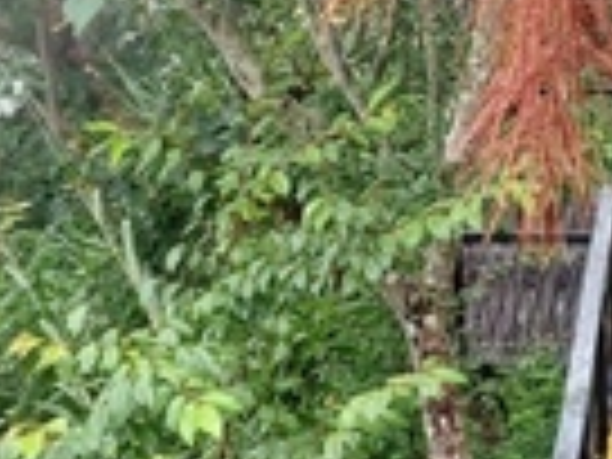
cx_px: 558
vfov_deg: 13.4
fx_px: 1945
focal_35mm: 110
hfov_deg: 17.6
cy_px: 58
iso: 40
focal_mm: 4.6
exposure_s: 1/50
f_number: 1.8
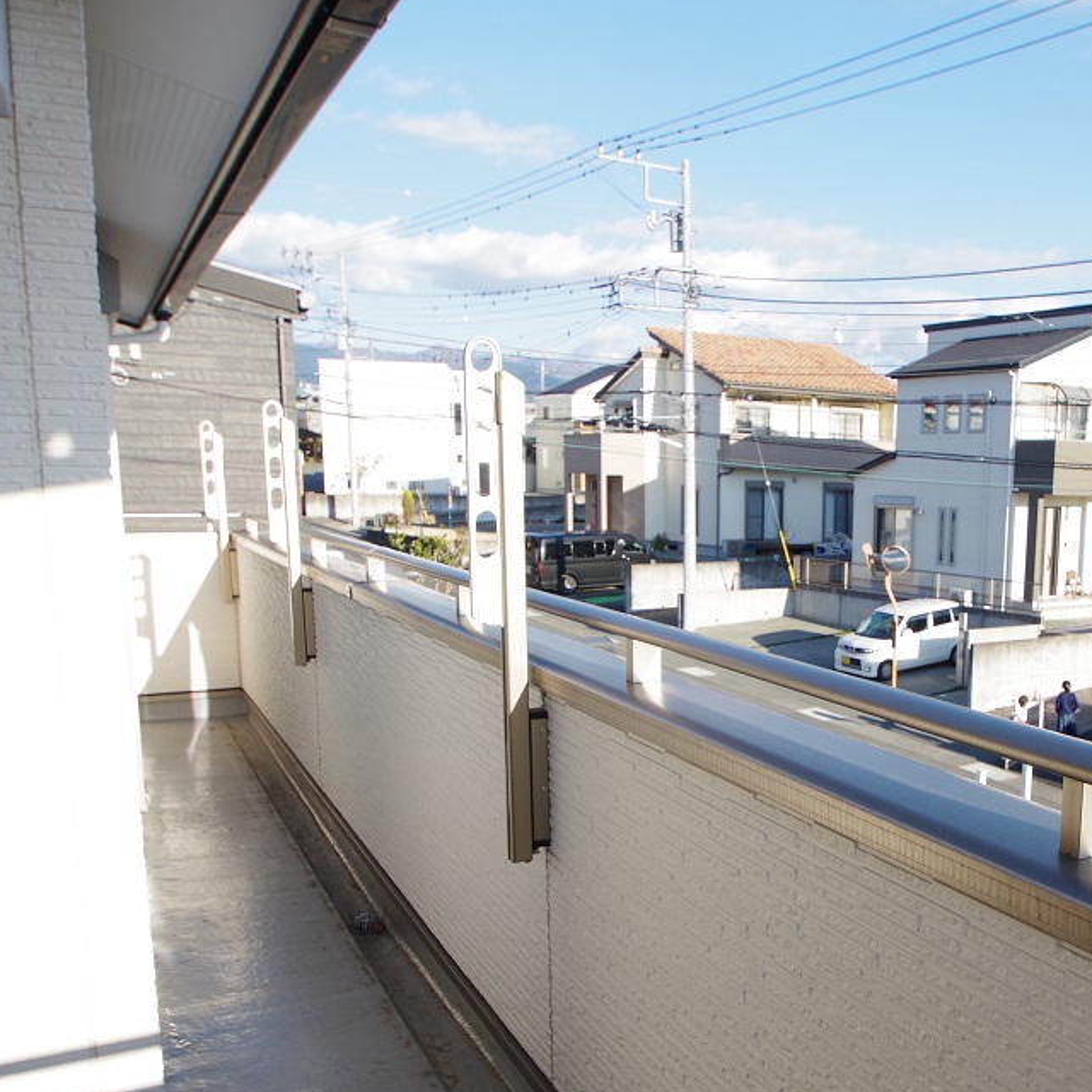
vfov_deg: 51.9
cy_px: 694
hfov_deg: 50.4
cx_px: 815
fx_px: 1106
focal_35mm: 31
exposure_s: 1/250
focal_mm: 12.5
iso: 200
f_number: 8
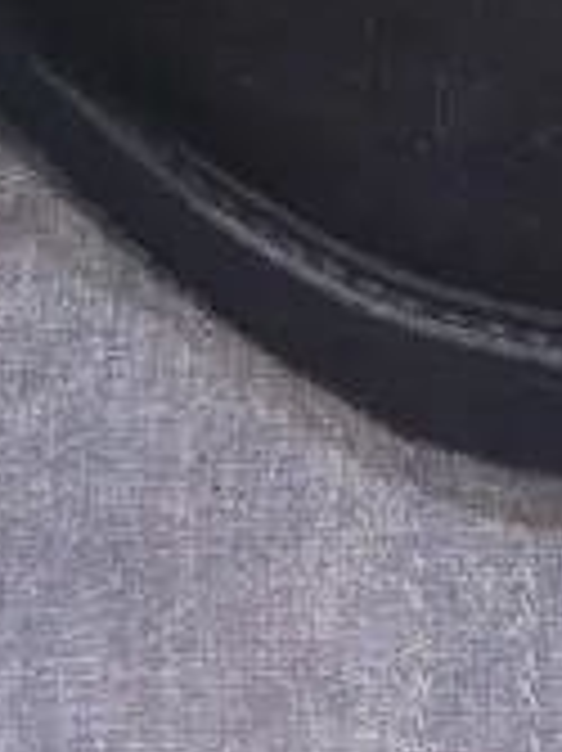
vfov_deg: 10.5
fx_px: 3641
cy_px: -876
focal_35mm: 168
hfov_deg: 8.8
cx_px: 198
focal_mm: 3.85
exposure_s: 1/15
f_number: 2.8
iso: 200
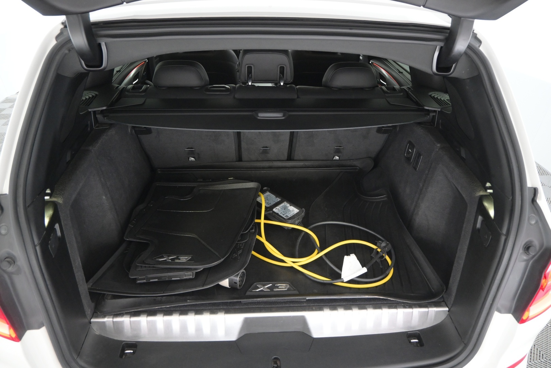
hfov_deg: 73.7
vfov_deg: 53.1
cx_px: 276
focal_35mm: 24
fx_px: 367
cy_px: 184
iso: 2500
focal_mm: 16
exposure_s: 1/40
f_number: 3.5
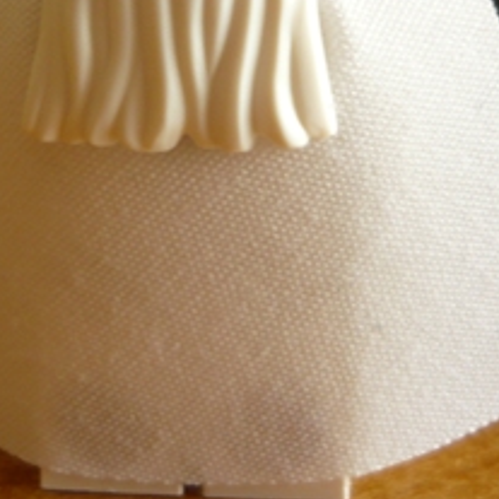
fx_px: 1468
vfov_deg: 18.7
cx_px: 234
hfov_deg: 19.3
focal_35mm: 90
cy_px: -7
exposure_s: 1/60
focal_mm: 5.5
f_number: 2.8
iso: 100
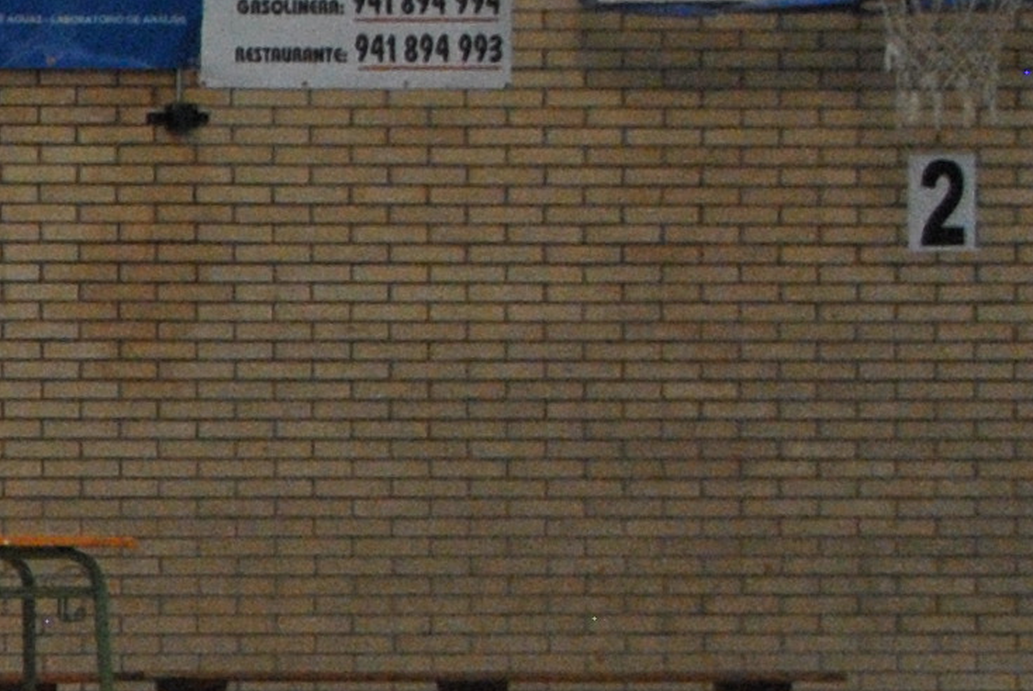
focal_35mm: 269
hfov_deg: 7.1
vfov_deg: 5.1
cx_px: -1602
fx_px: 7726
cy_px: 515
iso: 800
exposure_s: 1/160
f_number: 6.3
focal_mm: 34
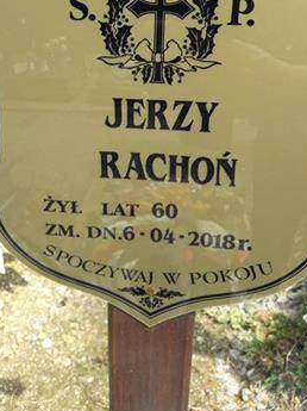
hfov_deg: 36.8
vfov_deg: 47.3
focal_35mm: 39
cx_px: 155
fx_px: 462
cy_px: 143
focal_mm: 3.7
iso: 40
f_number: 1.9
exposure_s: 1/728
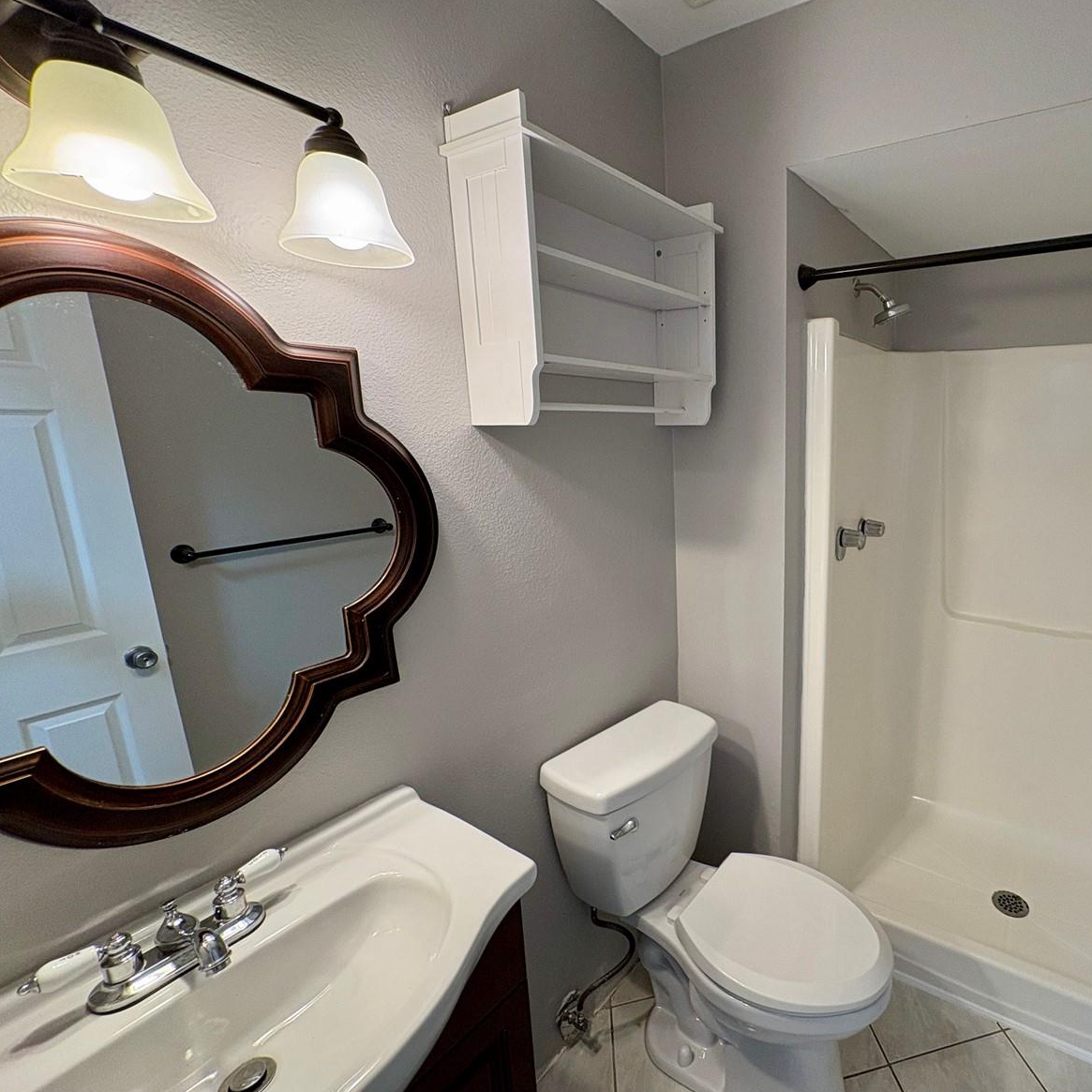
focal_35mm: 17
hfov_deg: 80.7
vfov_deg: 84.0
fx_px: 607
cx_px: 741
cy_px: 551
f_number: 2.2
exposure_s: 1/60
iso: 200
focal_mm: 2.22
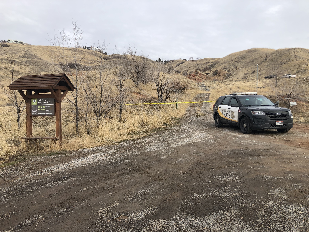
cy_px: 116
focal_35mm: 28
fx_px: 250
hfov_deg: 63.4
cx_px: 154
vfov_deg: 49.7
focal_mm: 3.99
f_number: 1.8
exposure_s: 1/1429
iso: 20
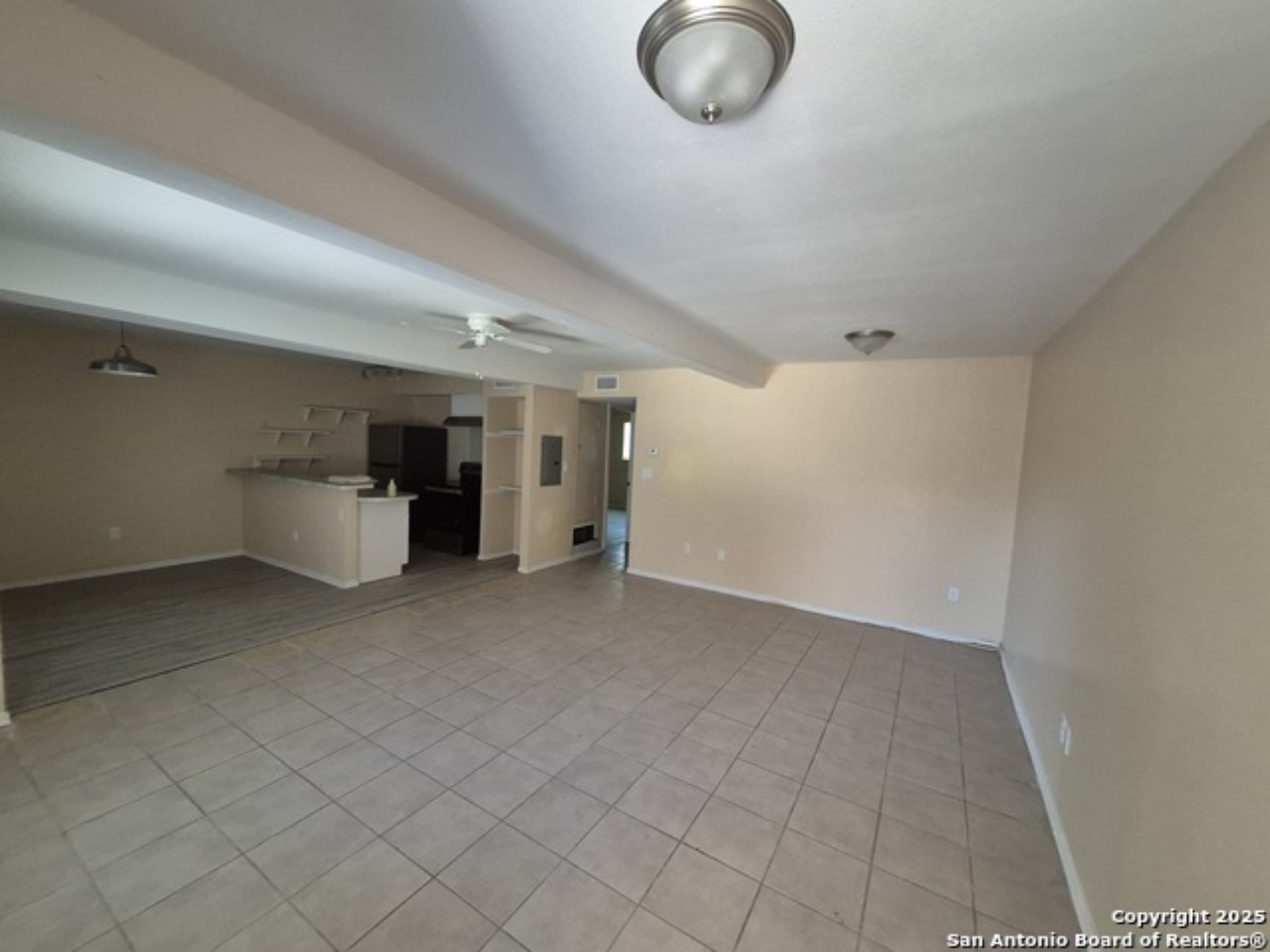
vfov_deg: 89.9
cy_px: 476
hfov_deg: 106.2
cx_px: 635
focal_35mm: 13
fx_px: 477
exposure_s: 1/60
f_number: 2.2
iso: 400
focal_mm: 1.74
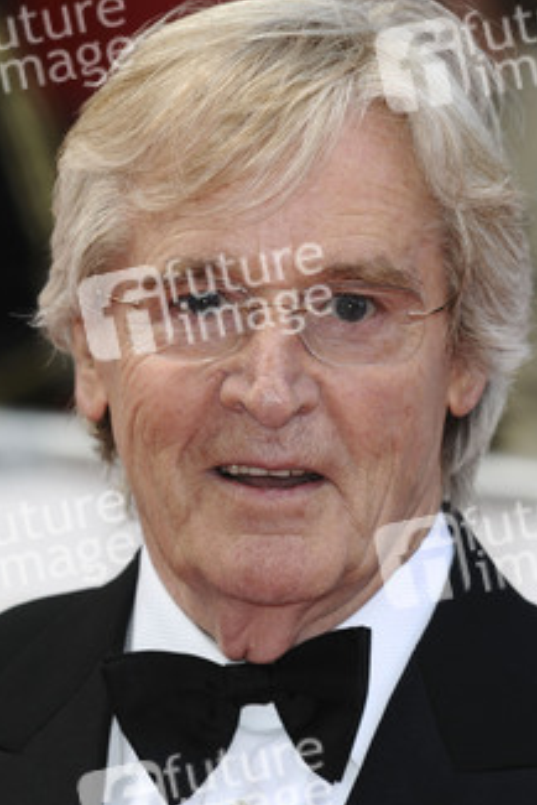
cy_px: 426
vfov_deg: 6.4
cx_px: 278
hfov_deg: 4.3
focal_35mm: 323
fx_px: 7210
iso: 200
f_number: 5
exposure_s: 1/200
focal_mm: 175
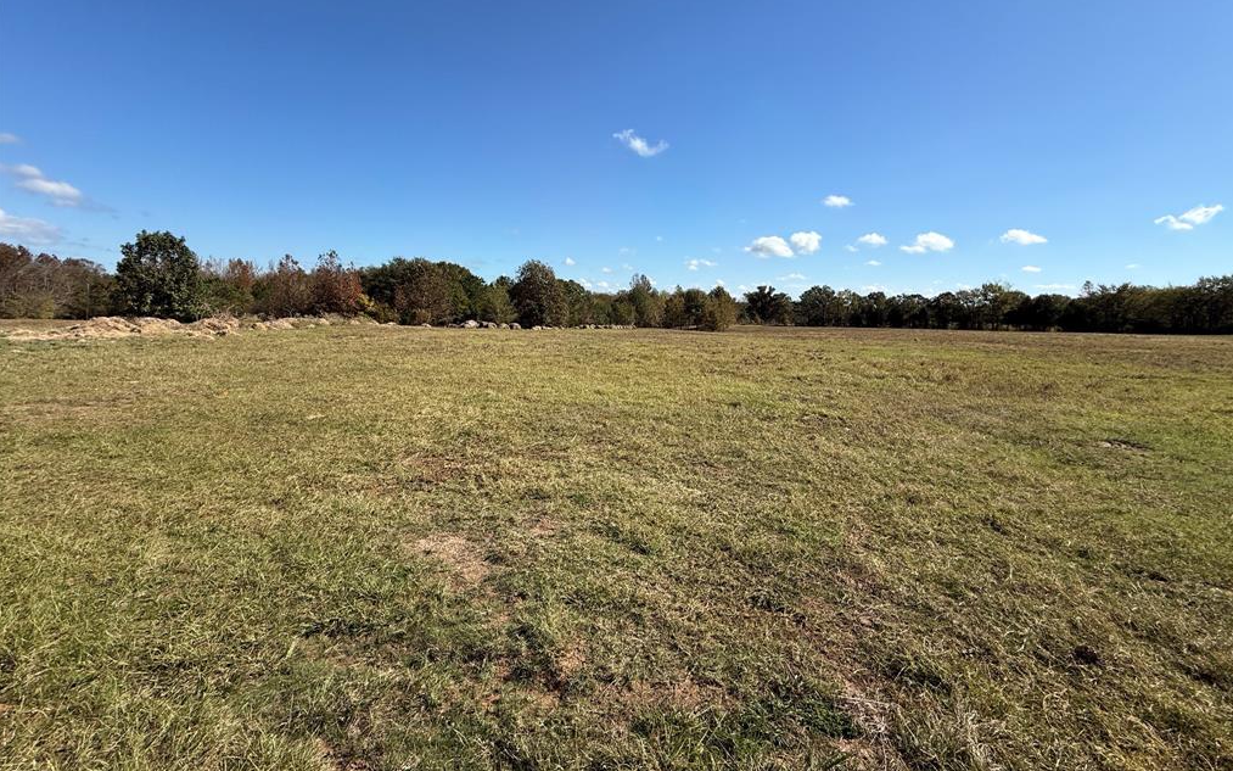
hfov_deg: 101.5
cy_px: 324
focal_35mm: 15
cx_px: 618
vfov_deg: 74.3
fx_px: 504
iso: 50
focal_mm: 2.22
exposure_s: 1/2237
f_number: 2.2
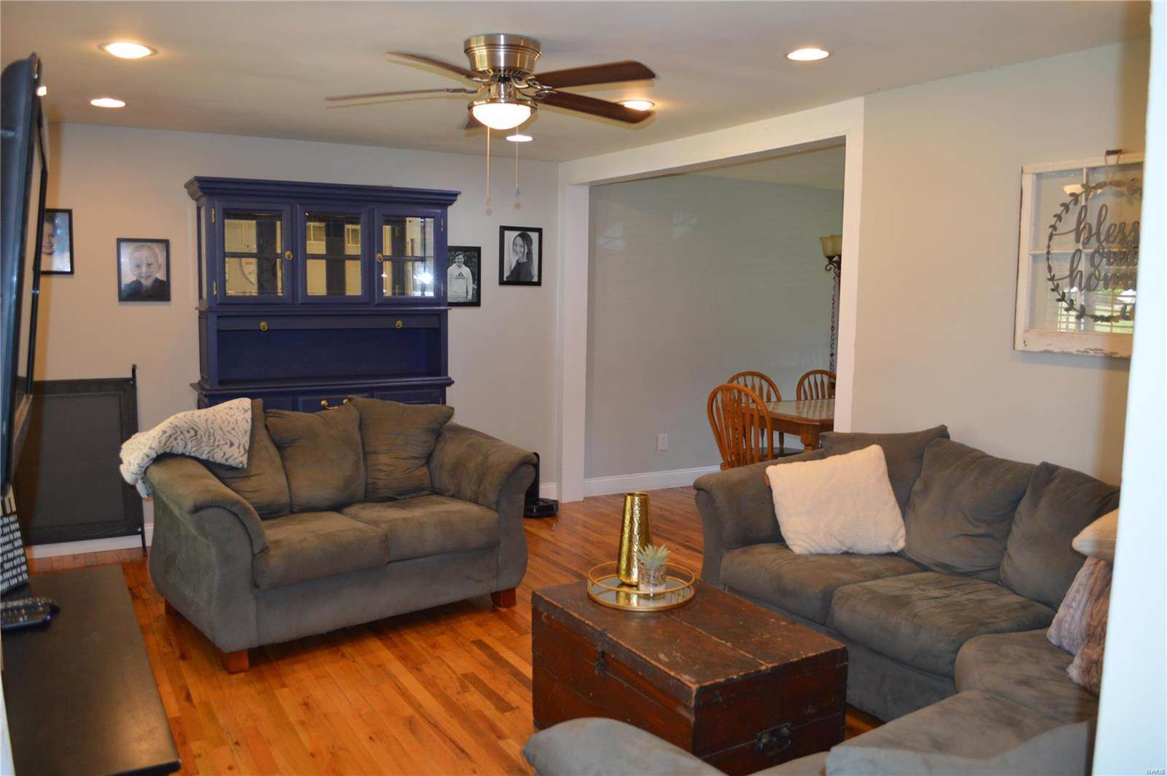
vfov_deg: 47.8
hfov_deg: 67.4
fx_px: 874
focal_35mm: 27
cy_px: 388
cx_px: 584
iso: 560
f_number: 3.5
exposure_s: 1/60
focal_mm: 18
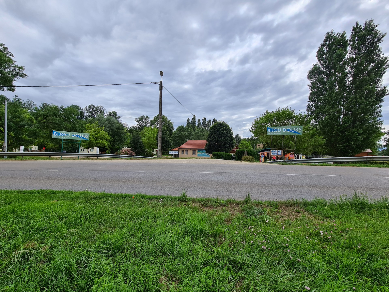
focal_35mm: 13
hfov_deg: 106.2
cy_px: 146
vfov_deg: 89.9
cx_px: 194
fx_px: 146
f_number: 2.2
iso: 50
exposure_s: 1/1648
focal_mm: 2.2
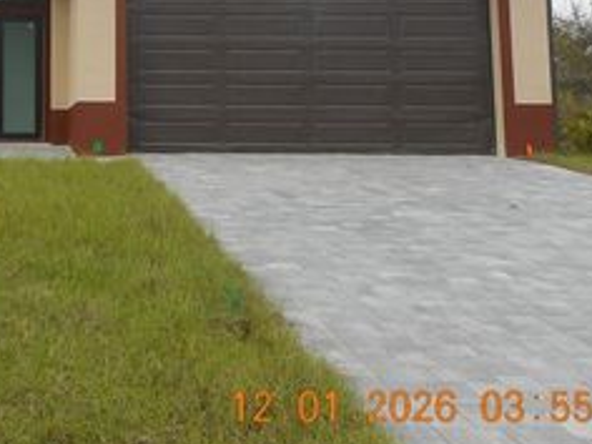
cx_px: 30
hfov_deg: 33.7
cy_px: 26
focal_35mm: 53
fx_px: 906
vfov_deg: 26.4
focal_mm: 4.5
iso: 80
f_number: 3.7
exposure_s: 1/400
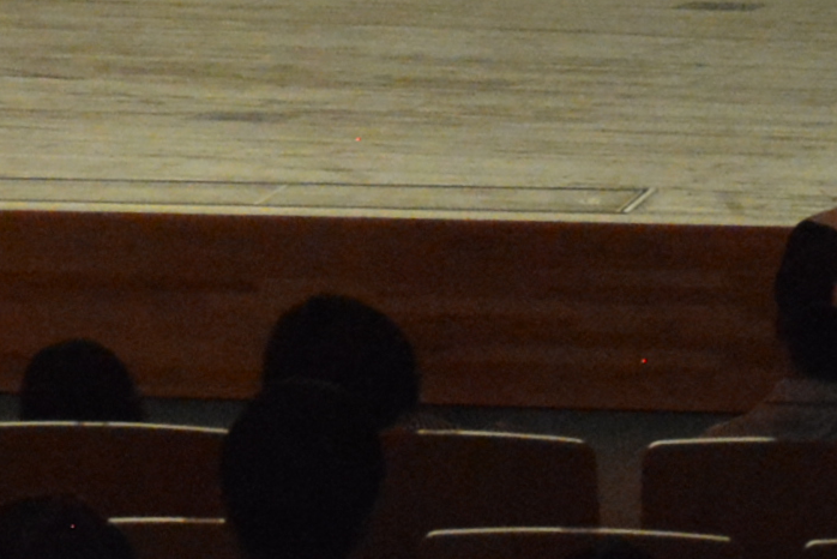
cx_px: -829
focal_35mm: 367
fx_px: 8536
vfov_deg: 3.7
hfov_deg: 5.5
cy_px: -1027
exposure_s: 1/8
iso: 3200
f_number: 4.2
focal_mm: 38
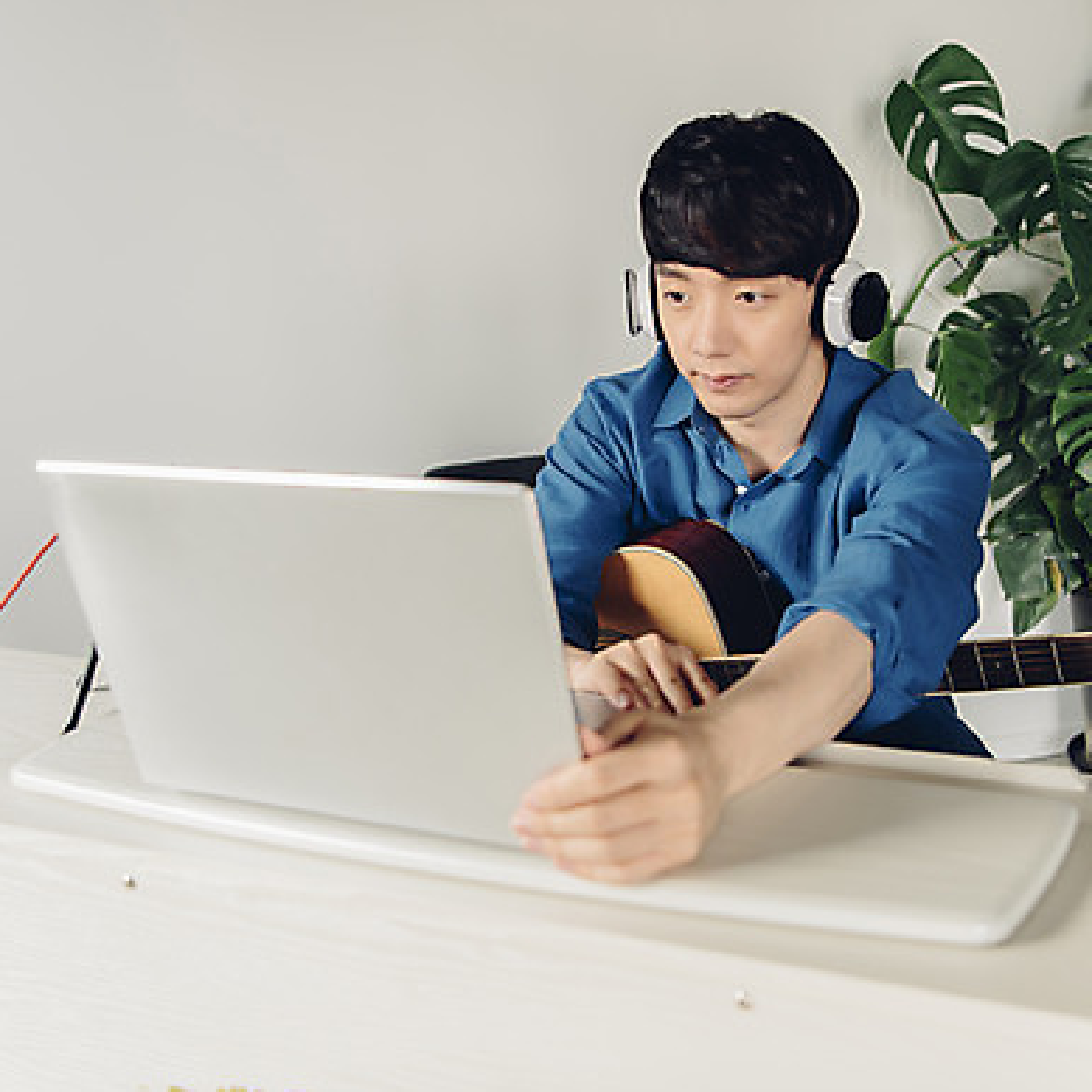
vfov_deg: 43.9
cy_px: 533
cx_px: 675
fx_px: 1356
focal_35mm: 38
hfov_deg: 43.6
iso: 320
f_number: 2.8
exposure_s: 1/100
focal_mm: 29
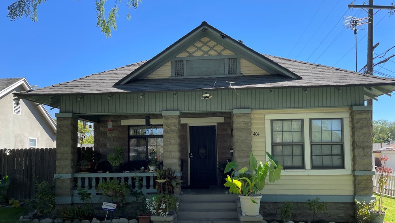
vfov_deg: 39.8
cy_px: 144
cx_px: 194
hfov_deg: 66.0
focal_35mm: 29
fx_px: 304
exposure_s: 1/1195
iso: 32
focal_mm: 4.2
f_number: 1.6
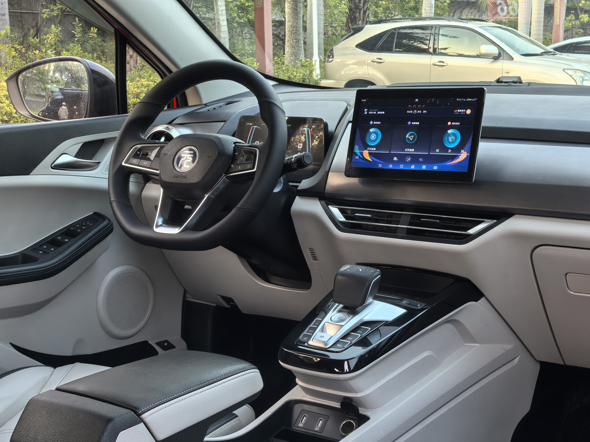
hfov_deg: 35.5
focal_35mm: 54
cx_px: 295
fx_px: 920
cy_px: 221
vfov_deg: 27.0
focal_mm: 6.98
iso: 250
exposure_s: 1/100
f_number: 4
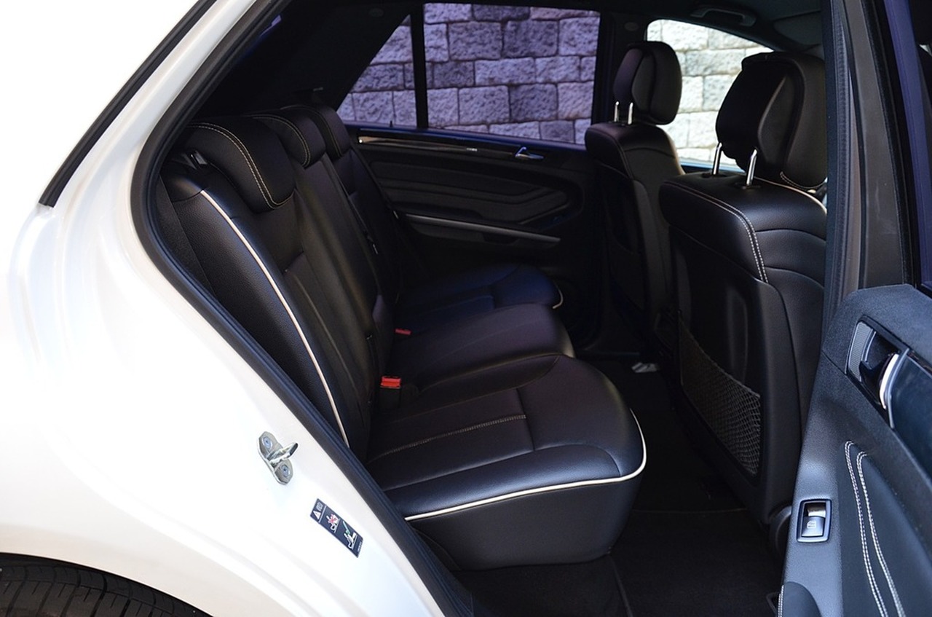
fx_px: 697
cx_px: 466
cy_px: 308
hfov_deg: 67.5
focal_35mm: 27
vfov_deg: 47.7
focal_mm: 18
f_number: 3.5
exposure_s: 1/60
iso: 500
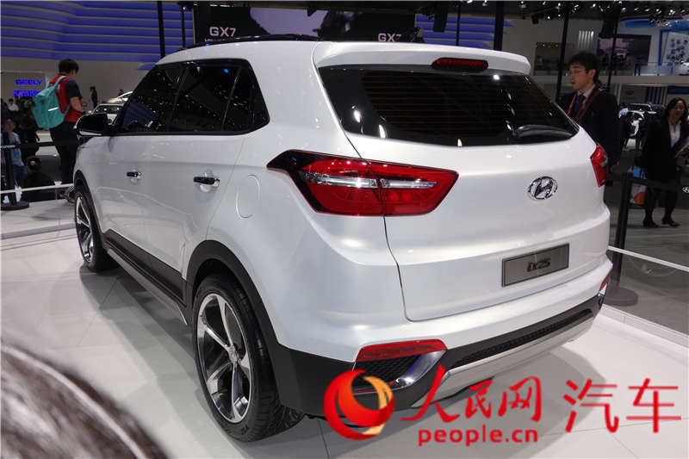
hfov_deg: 65.5
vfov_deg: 46.4
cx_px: 344
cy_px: 230
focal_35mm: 28
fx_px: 536
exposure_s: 1/100
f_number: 5.6
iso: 125
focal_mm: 10.4
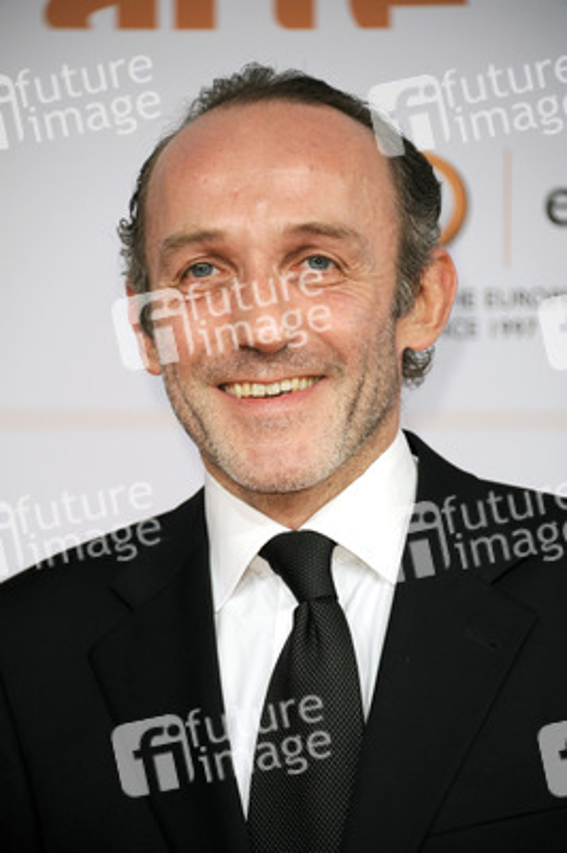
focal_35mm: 300
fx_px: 7099
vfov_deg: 6.9
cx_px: 284
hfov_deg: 4.6
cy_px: 426
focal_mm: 300
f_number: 5.6
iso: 1000
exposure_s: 1/250
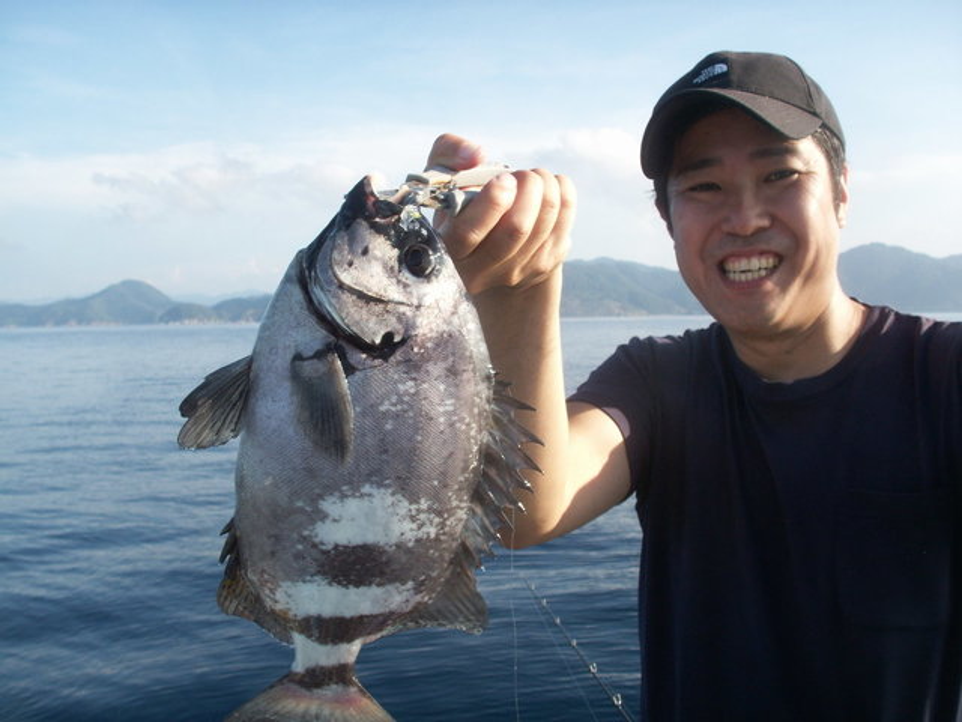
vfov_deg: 38.7
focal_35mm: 37
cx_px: 481
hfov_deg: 50.1
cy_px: 361
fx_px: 1028
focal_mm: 7.7
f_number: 7.1
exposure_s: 1/125
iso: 50
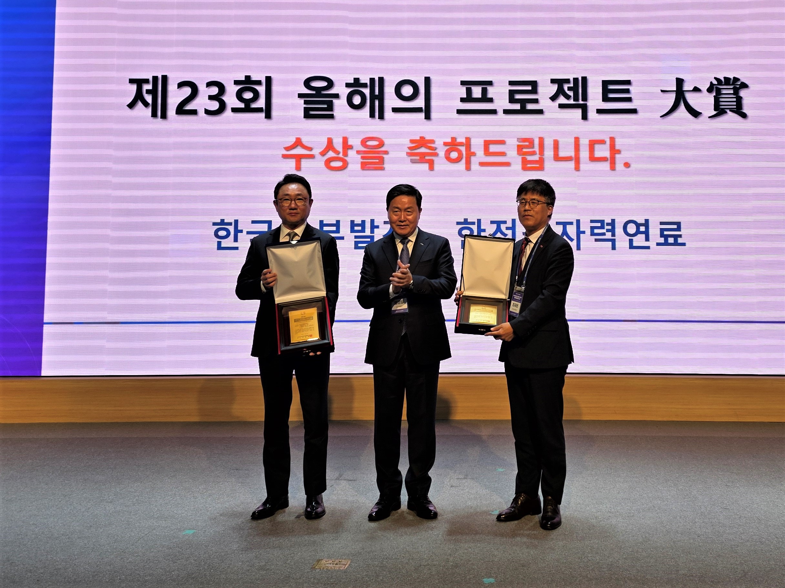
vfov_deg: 58.9
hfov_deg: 73.9
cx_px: 392
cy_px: 294
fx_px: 521
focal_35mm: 23
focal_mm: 6.25
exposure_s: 1/180
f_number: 1.7
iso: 32
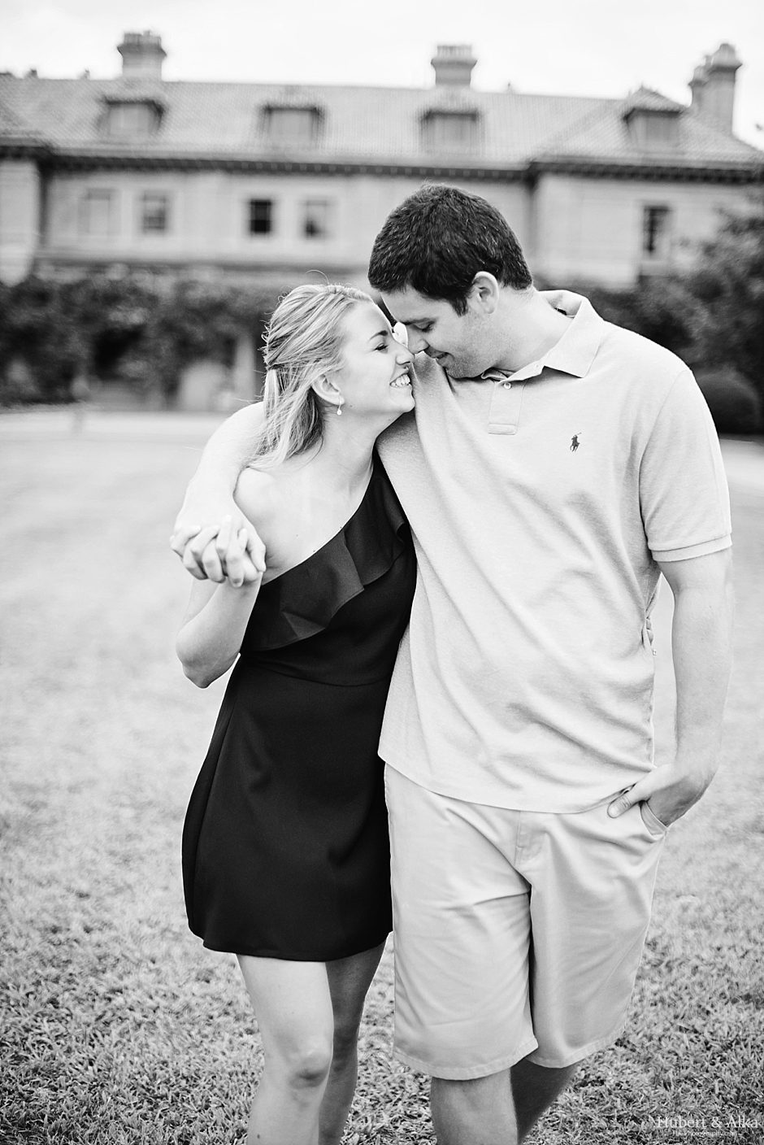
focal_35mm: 50
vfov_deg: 39.6
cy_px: 572
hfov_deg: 27.0
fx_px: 1590
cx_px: 382
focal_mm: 50
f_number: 1.4
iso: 160
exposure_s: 1/2500
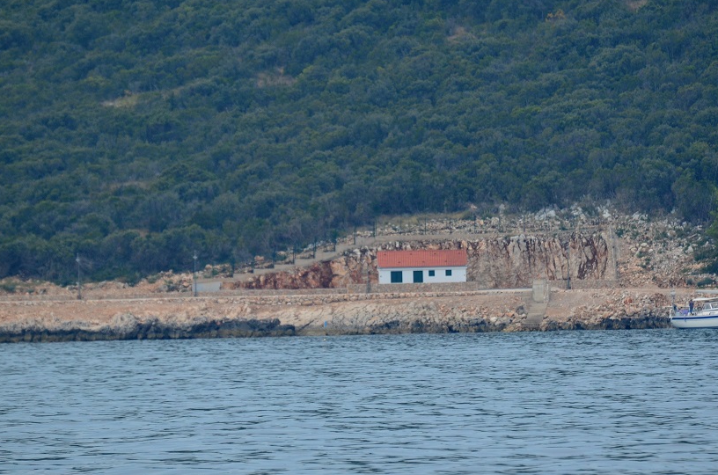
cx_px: 391
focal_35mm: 441
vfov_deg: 3.1
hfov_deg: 4.7
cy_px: 212
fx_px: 8775
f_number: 5.6
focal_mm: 240
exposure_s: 1/1250
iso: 400
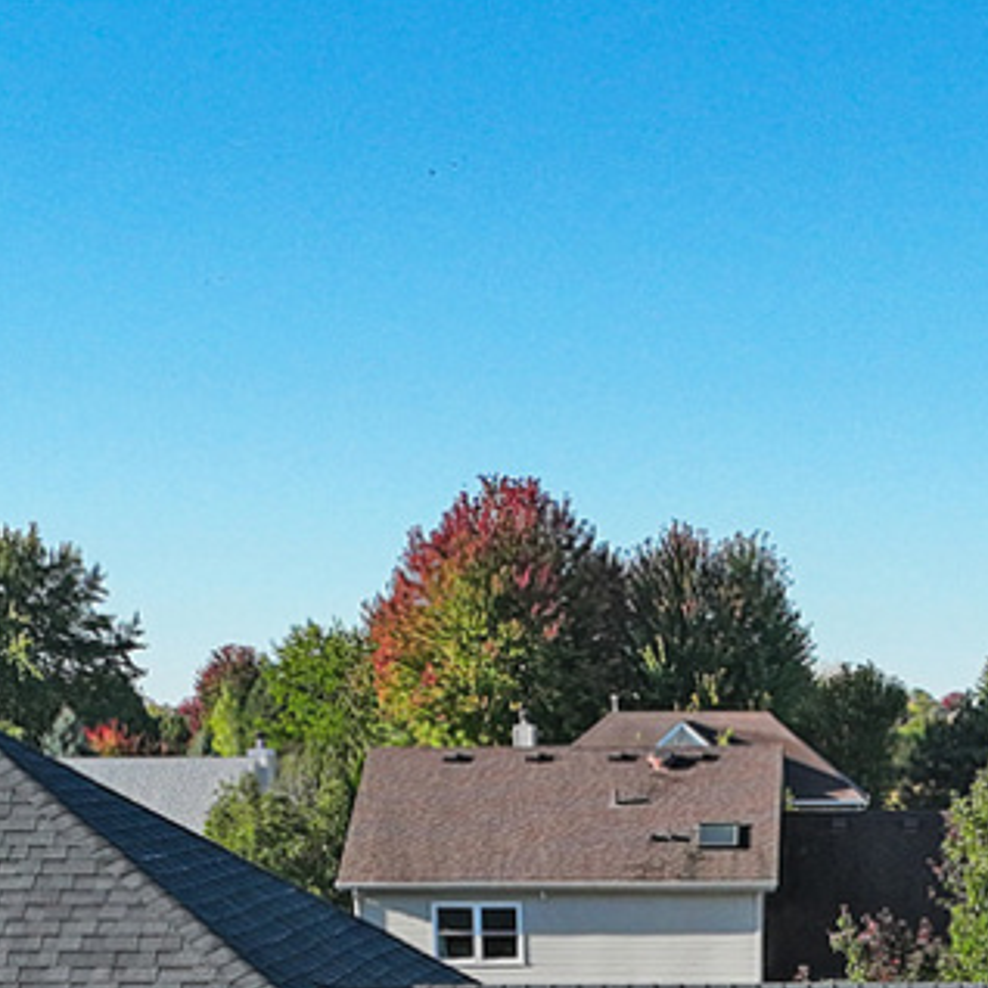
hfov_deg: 18.0
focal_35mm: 96
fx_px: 3100
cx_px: 755
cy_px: 1668
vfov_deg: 15.9
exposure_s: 1/1600
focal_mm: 12.29
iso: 290
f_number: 2.8
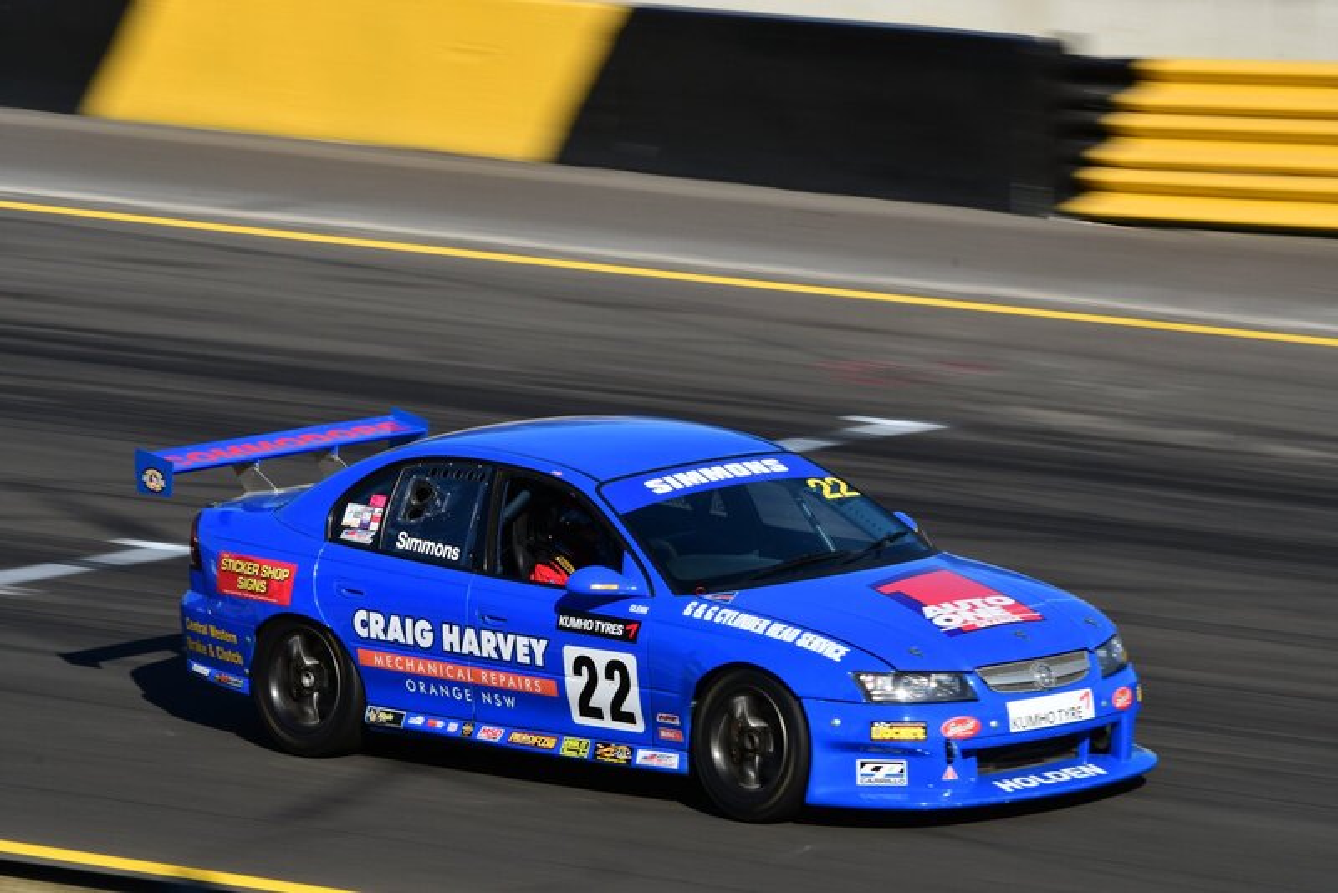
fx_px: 12826
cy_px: 446
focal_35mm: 345
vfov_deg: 4.0
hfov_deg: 6.0
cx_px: 669
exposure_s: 1/200
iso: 250
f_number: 16
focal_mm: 230
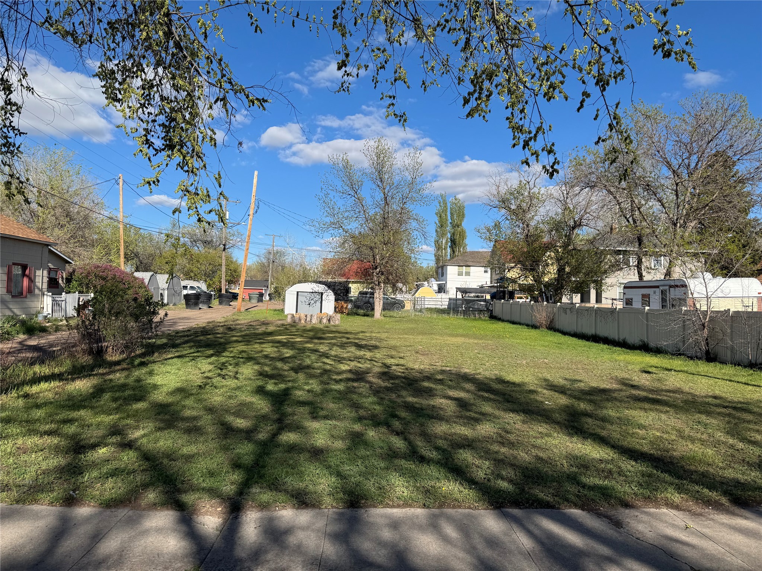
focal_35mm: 24
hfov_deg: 71.6
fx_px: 528
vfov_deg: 56.8
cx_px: 381
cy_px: 286
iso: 80
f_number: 1.78
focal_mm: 6.76
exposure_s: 1/4608
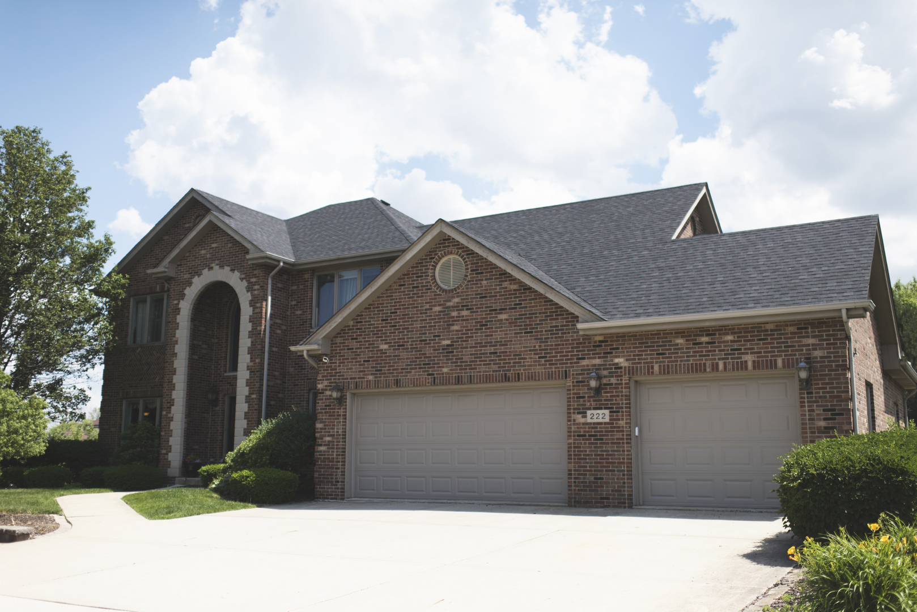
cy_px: 306
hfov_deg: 54.4
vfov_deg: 37.9
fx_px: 892
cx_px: 458
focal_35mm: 35
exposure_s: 1/8000
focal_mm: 35
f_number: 1.4
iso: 64
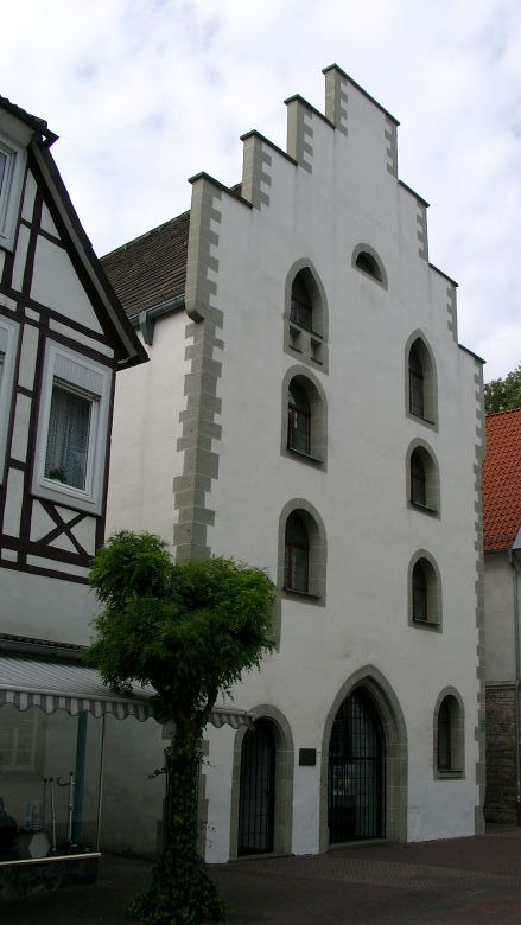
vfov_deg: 52.8
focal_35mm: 38
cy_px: 472
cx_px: 338
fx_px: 933
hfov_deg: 31.0
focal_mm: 7.13
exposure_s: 1/873
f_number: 4
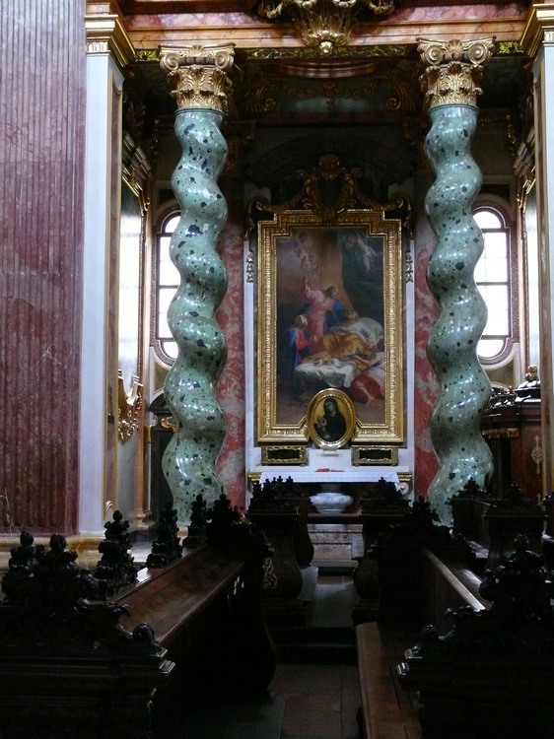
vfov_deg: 40.4
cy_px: 370
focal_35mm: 47
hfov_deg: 30.9
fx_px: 1003
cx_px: 277
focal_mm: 10
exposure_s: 1/20
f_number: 3.2
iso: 800
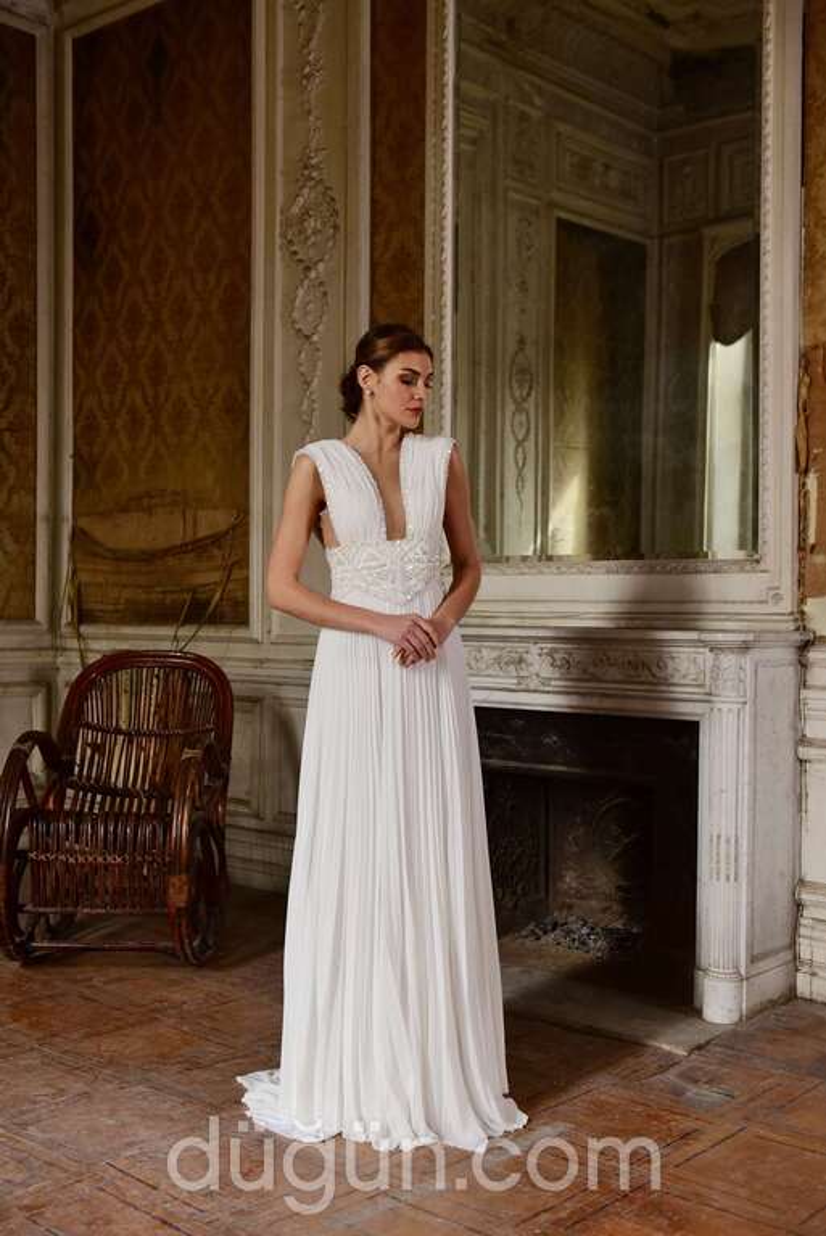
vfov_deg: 48.4
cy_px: 618
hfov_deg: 33.4
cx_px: 413
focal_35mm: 40
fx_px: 1375
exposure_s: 1/200
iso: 800
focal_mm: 40
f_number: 3.5
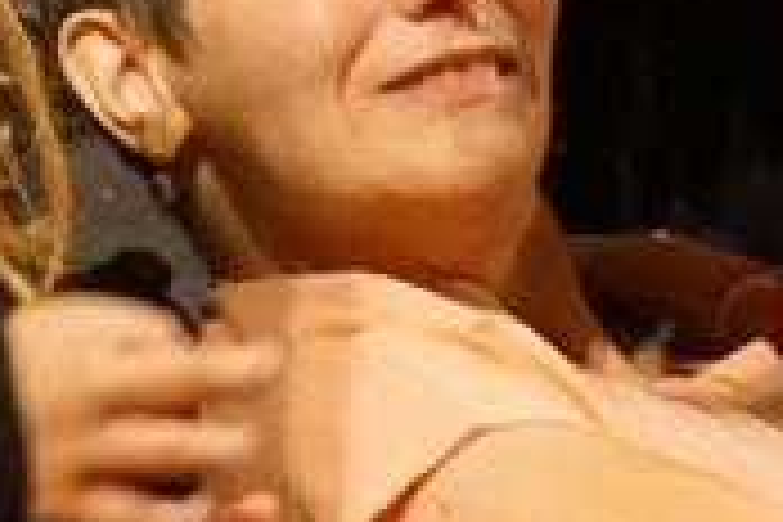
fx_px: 14068
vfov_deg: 2.1
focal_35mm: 647
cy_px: -475
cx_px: 765
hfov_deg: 3.2
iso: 3200
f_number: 5.6
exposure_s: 1/60
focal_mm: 75
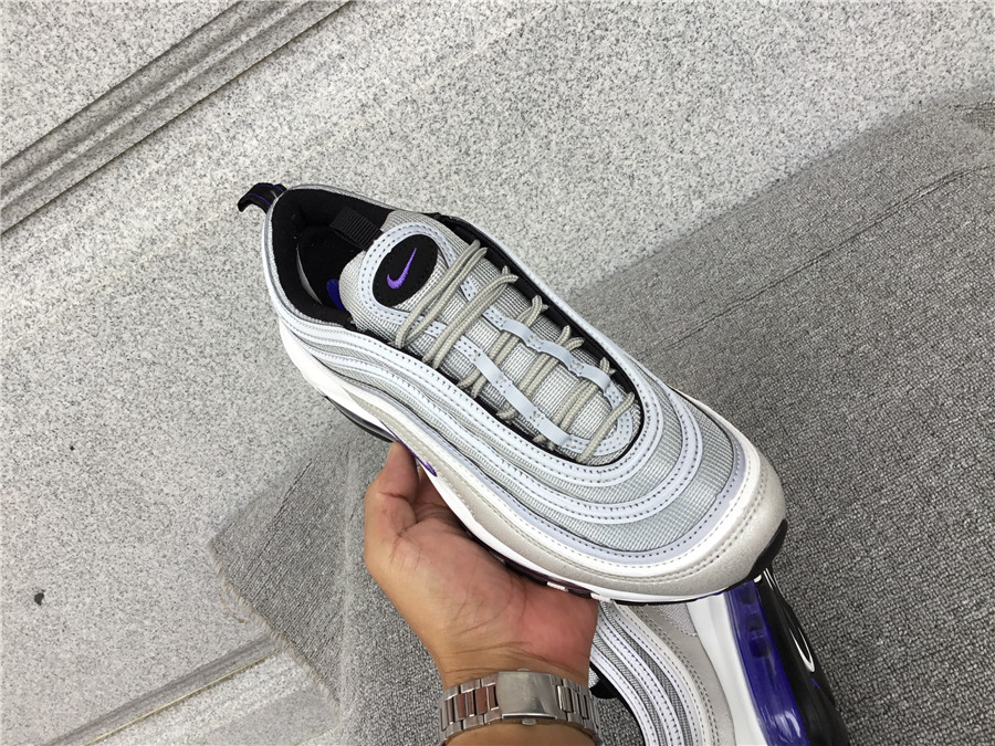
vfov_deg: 45.4
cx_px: 498
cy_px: 373
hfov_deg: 58.4
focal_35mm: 31
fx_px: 891
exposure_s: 1/119
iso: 25
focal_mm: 3.3
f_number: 2.4
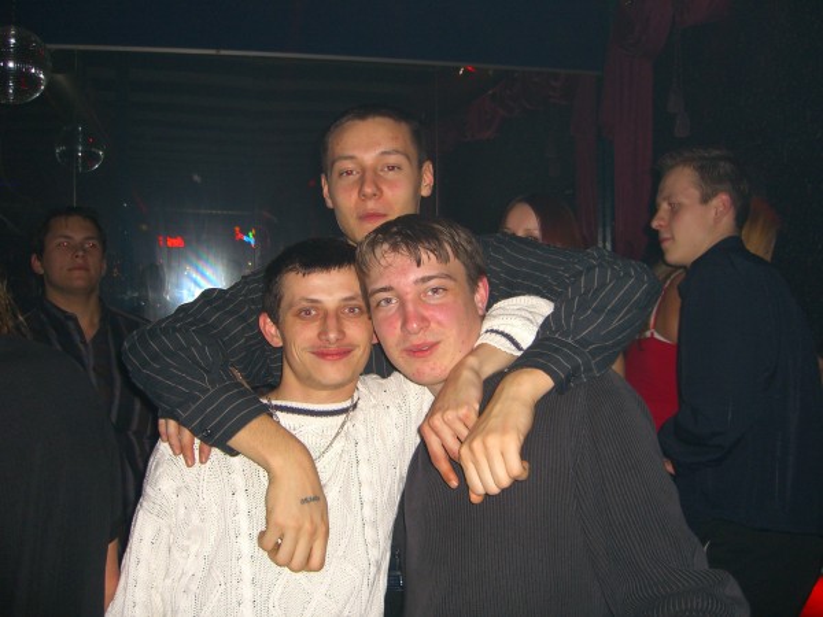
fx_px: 903
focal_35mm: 38
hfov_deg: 49.0
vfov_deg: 37.7
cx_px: 412
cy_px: 308
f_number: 2.8
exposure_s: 1/60
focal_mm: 7.9
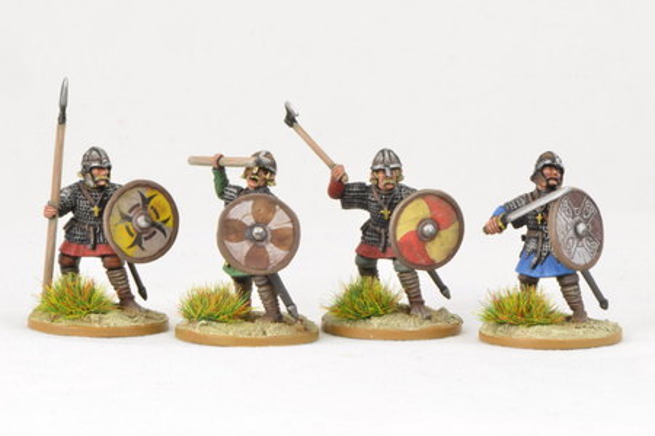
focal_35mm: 105
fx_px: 1910
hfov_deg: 19.5
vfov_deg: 13.0
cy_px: 218
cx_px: 328
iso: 100
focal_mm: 105
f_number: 32
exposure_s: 4
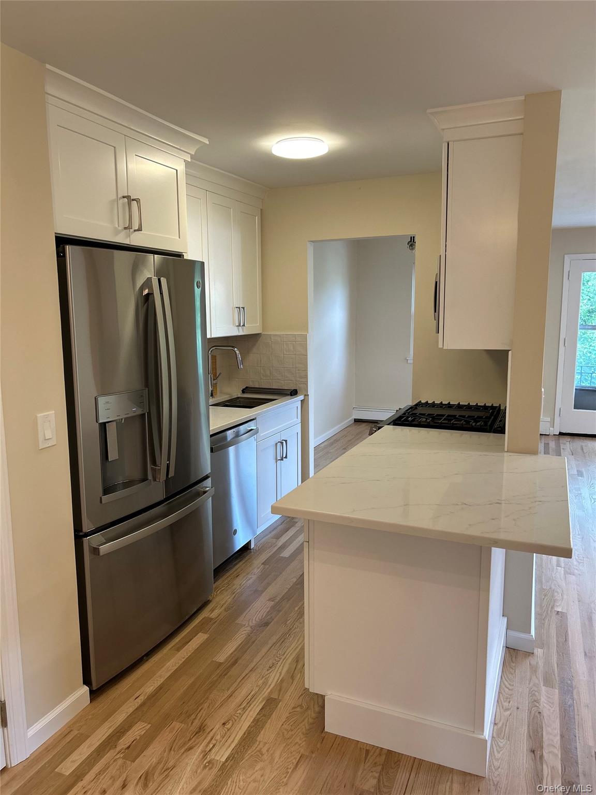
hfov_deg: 53.1
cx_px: 298
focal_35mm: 26
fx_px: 597
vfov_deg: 67.3
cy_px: 398
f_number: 1.5
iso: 100
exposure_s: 1/120
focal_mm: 5.7
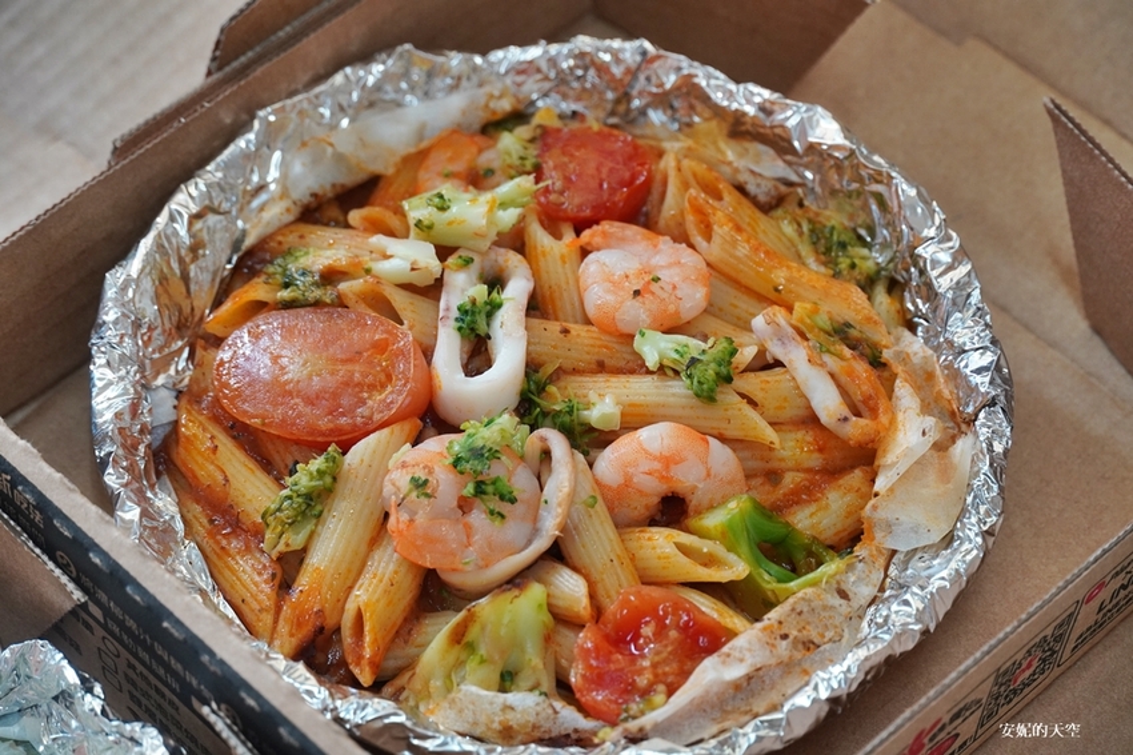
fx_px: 3303
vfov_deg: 13.0
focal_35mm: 105
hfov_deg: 19.5
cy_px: 378
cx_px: 566
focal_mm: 70
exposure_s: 1/50
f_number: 5.6
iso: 1000
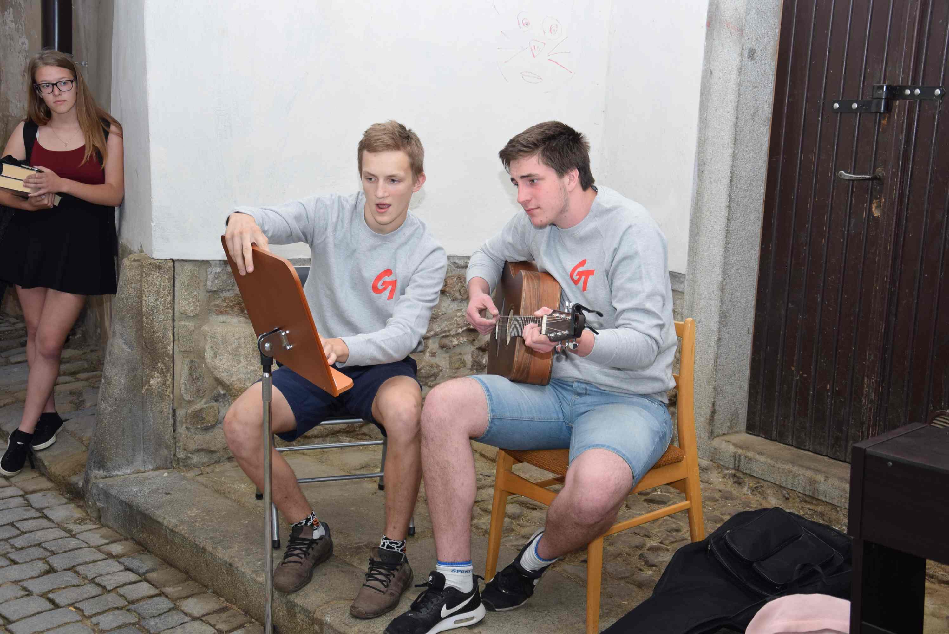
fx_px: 1266
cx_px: 474
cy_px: 317
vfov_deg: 28.1
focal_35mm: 48
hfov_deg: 41.1
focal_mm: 32
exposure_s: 1/125
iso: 400
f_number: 4.2
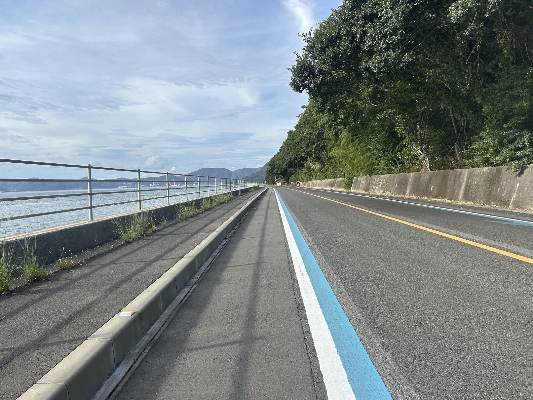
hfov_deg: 67.3
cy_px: 200
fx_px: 400
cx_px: 266
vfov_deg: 53.1
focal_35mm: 26
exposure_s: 1/2762
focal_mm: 5.7
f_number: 1.5
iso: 50
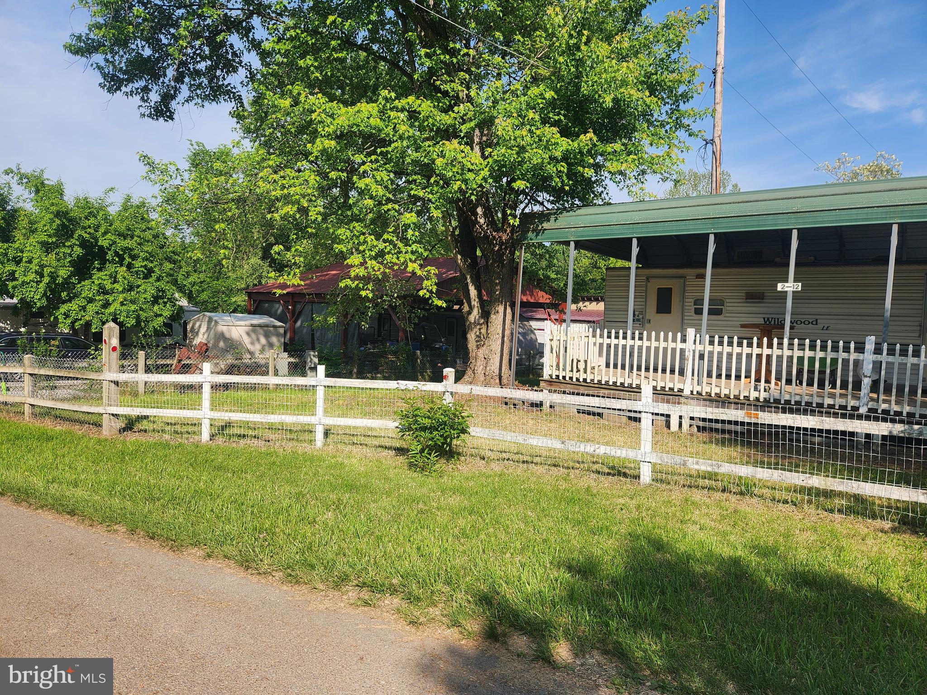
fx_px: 616
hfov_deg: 73.9
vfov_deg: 58.9
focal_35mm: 23
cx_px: 464
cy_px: 348
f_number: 1.8
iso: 20
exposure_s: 1/1297
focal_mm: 5.4
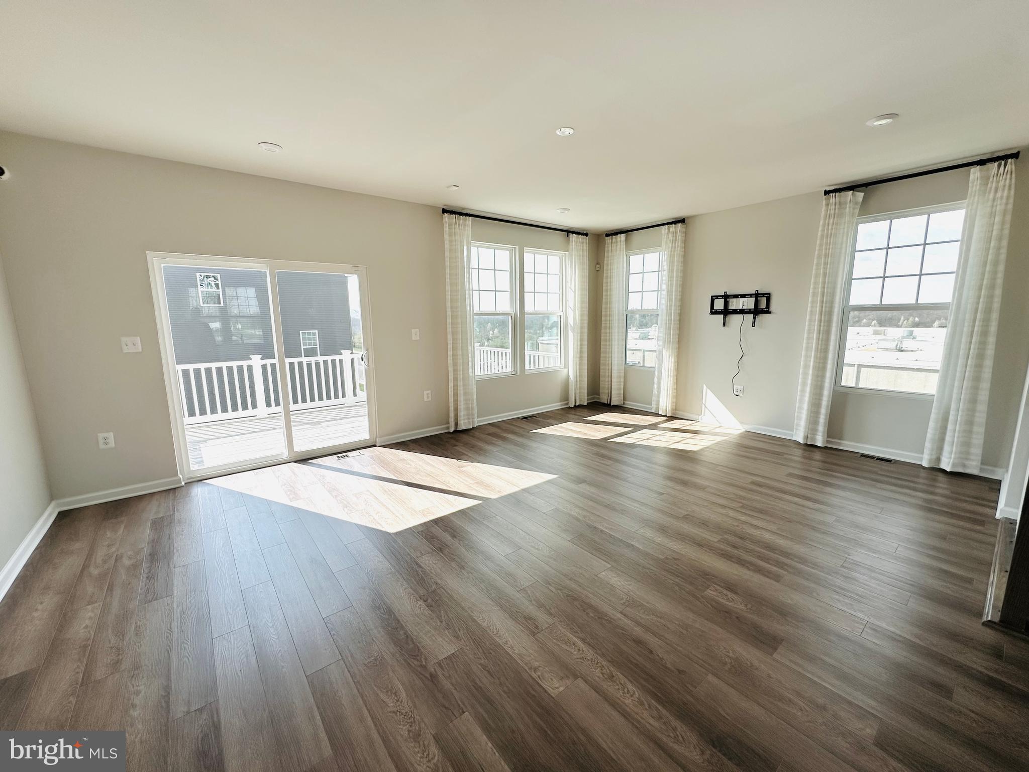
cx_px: 514
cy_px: 386
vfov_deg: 85.7
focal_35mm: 14
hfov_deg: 102.1
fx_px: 416
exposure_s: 1/564
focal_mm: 2.22
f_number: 2.2
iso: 40
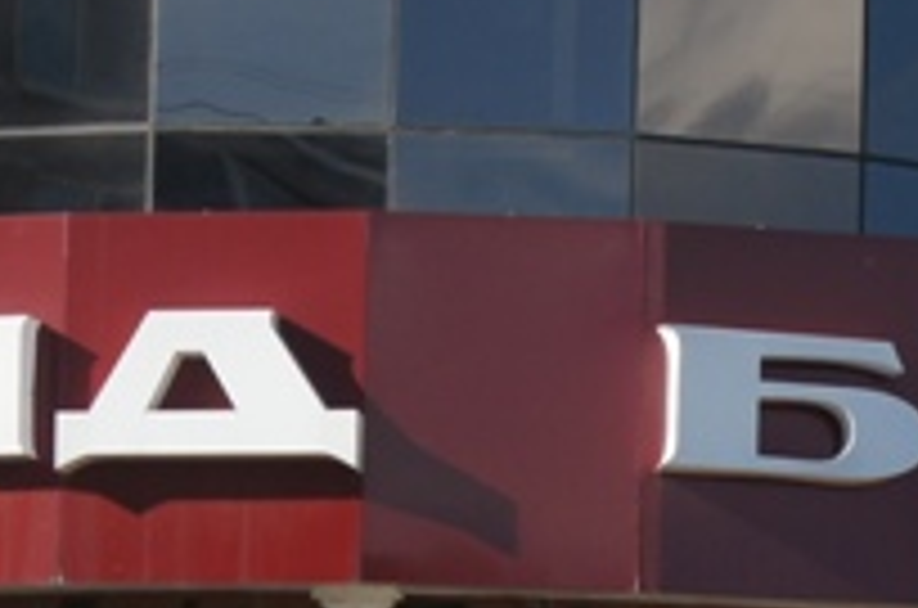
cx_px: 454
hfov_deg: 8.1
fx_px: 6513
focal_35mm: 256
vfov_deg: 5.3
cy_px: 1027
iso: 200
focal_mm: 34
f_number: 7.1
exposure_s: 1/500
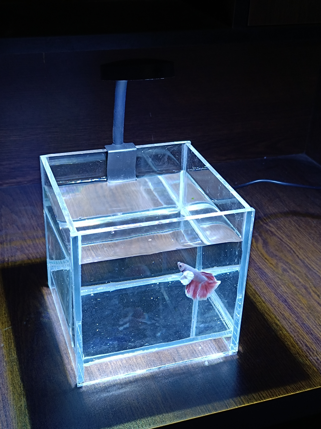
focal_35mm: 24
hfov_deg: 56.8
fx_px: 297
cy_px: 214
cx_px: 160
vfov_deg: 71.6
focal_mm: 6.14
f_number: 1.65
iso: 595
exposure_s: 1/100
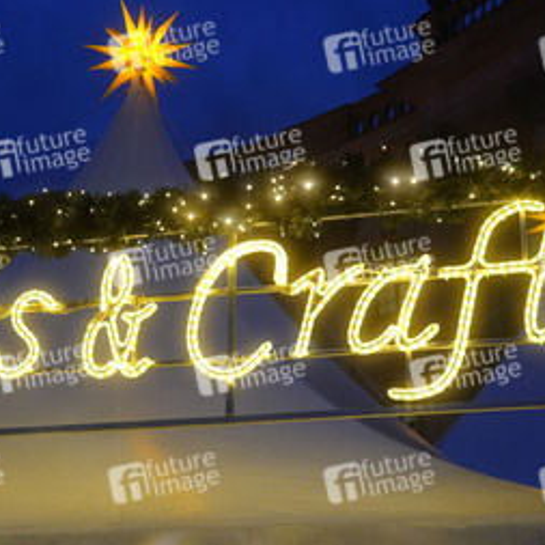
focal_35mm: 68
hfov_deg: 25.3
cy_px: 317
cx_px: 193
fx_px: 1211
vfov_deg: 25.3
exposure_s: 1/60
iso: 640
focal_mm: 30
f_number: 4.5
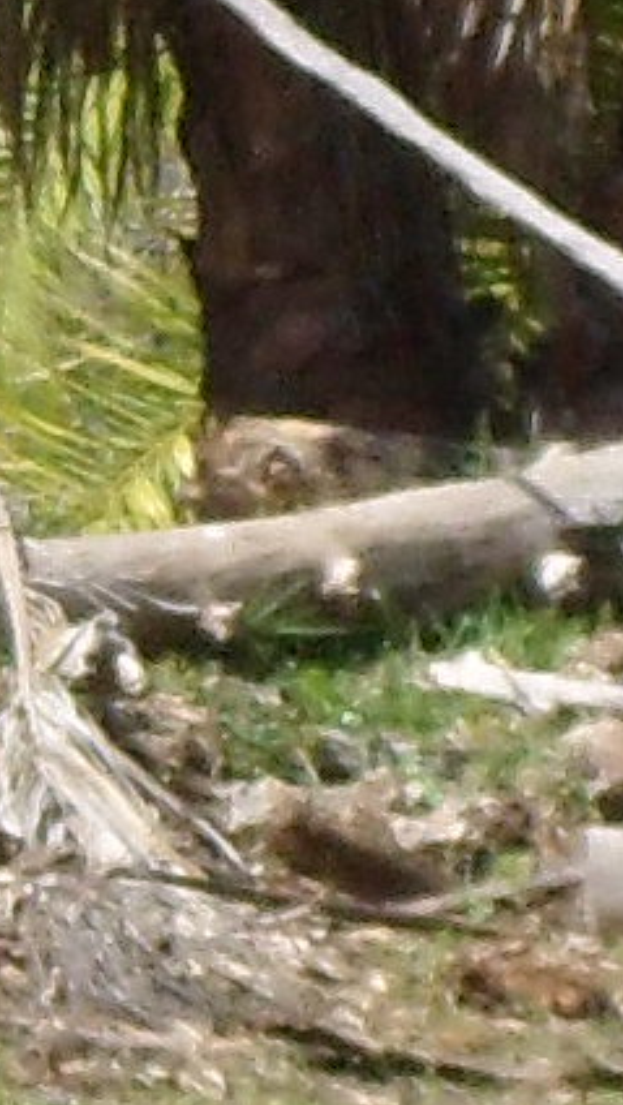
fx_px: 24718
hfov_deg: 1.4
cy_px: 756
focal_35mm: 843
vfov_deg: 2.6
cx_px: -871
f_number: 4.7
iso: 80
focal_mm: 46.8
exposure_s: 1/350
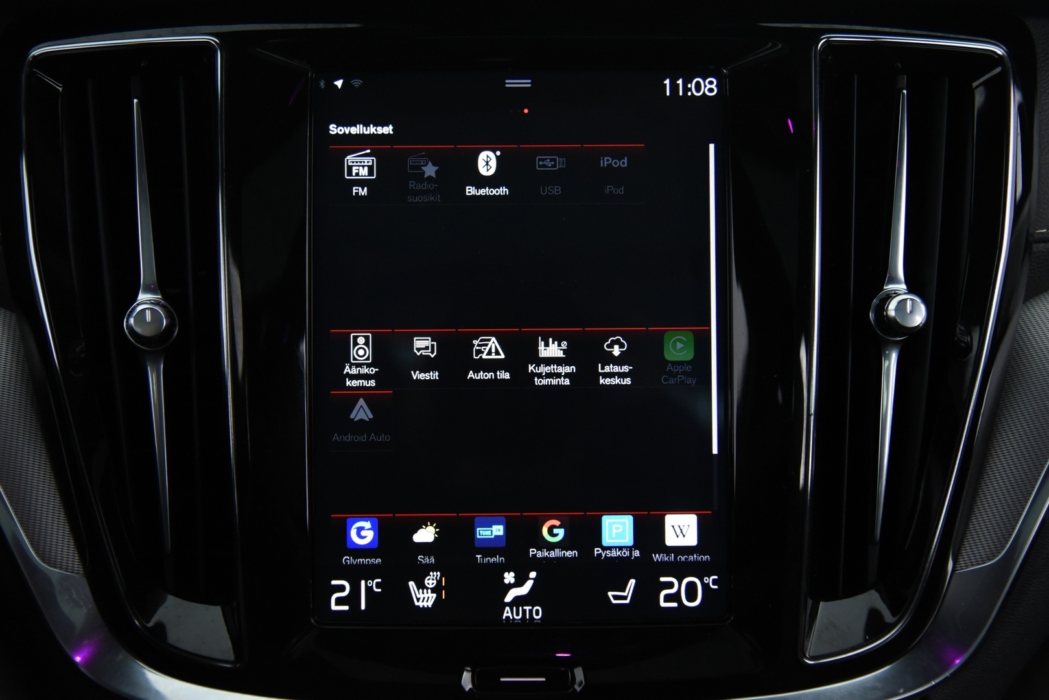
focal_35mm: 38
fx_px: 1108
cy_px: 350
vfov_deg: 35.1
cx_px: 524
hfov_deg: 50.7
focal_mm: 38
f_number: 4
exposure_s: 1/50
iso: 4000
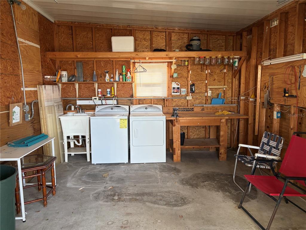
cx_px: 153
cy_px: 115
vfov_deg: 53.1
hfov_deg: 67.3
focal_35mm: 26
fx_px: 230
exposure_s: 1/116
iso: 125
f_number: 1.6
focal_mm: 5.96
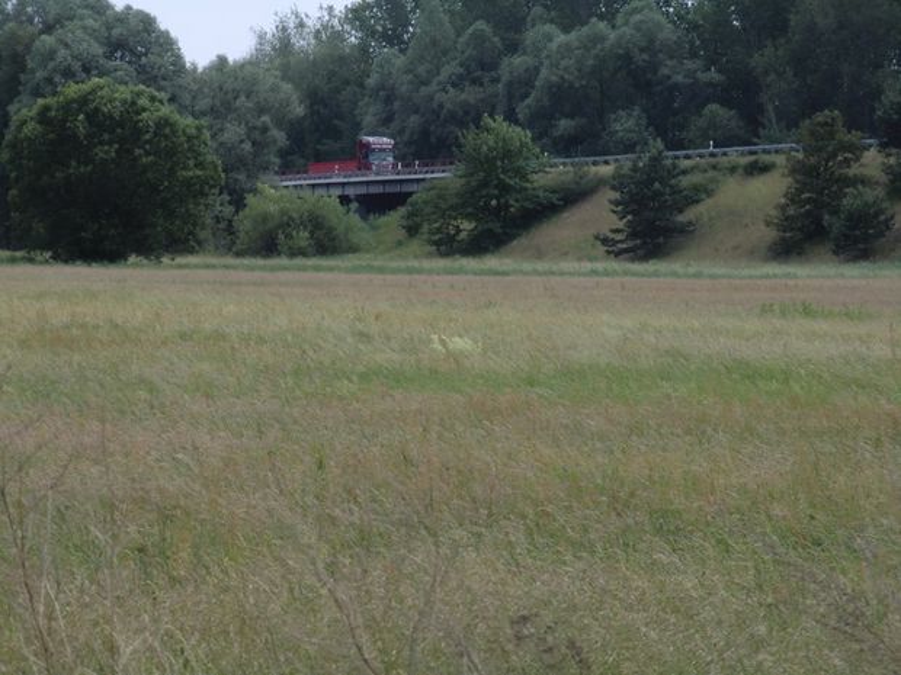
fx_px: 6247
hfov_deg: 8.2
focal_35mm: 240
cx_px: 450
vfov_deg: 6.2
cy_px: 338
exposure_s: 1/250
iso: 64
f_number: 5.7
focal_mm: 43
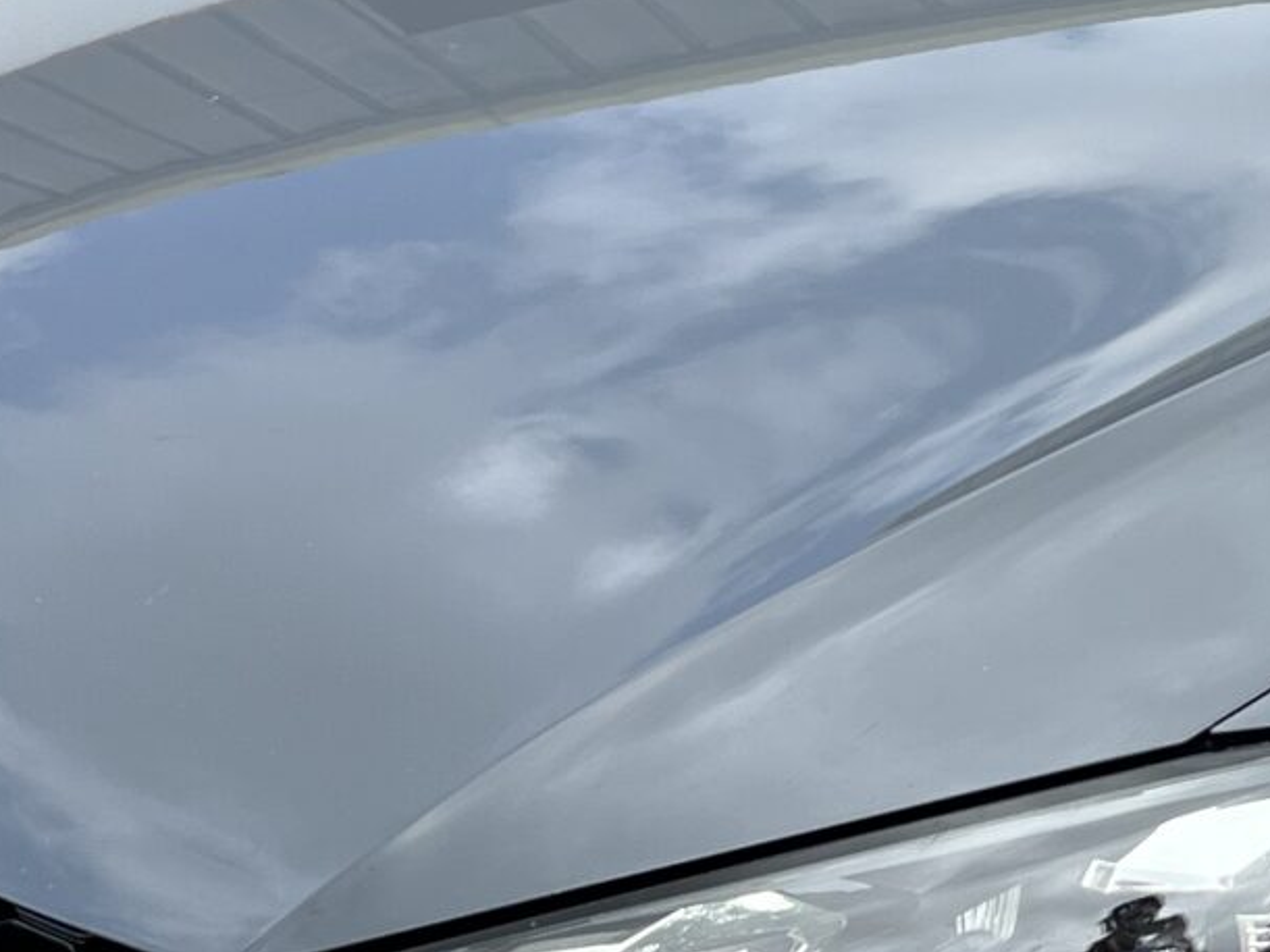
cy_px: 289
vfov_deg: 13.5
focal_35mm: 109
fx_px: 3998
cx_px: 1582
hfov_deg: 17.1
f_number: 1.5
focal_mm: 5.7
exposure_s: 1/1553
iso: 50
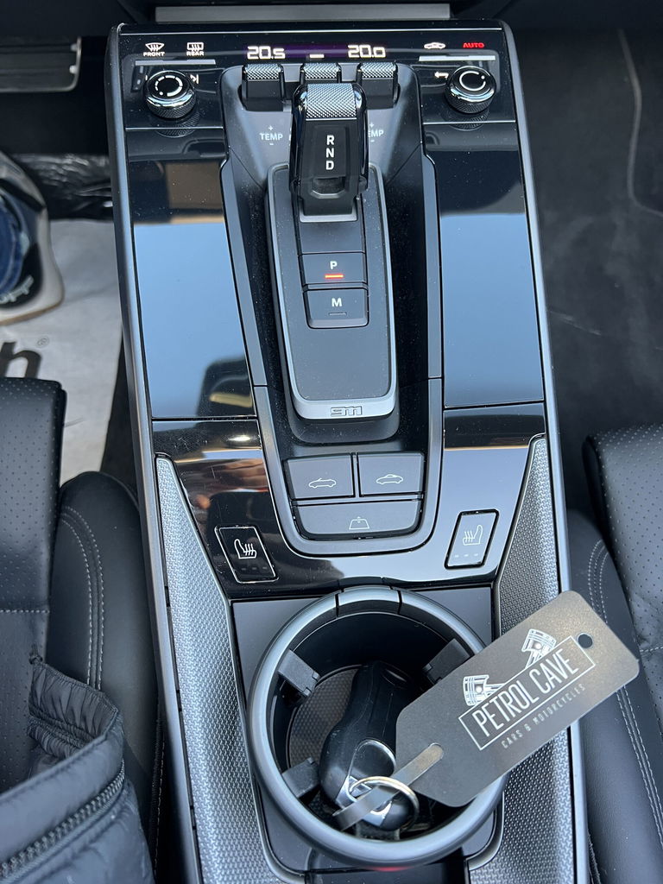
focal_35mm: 26
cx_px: 332
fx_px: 664
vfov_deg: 67.3
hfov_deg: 53.1
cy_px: 442
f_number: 1.5
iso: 125
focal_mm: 5.7
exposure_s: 1/94
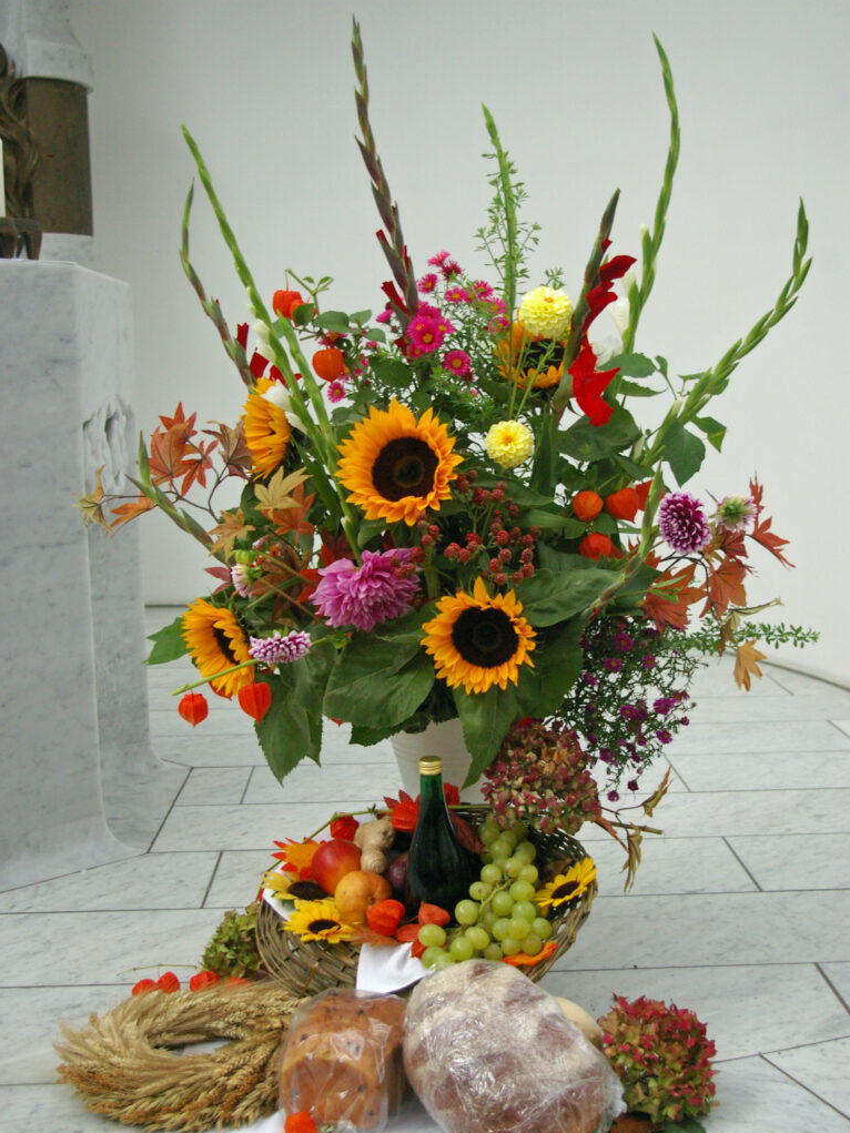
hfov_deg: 28.8
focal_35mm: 51
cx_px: 425
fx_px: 1654
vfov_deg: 37.8
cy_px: 599
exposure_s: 1/45
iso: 800
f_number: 4
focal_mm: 31
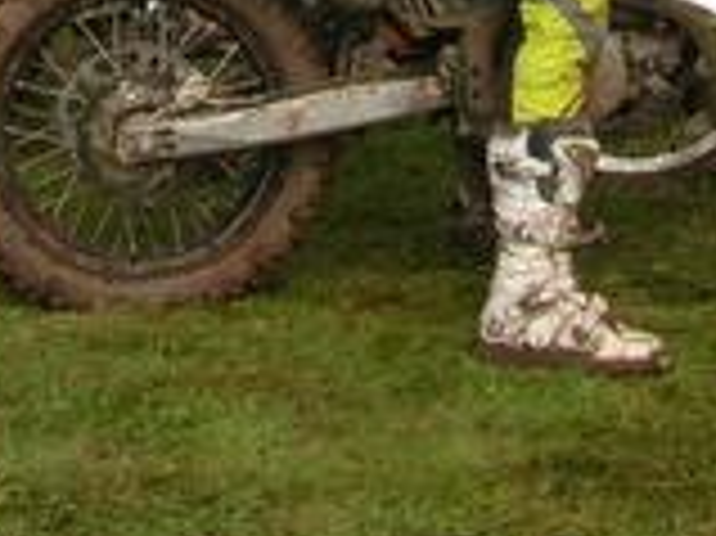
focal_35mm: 141
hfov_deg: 14.0
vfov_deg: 10.0
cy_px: -405
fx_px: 2914
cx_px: 437
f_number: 5.6
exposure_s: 1/172
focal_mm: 5.8
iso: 50
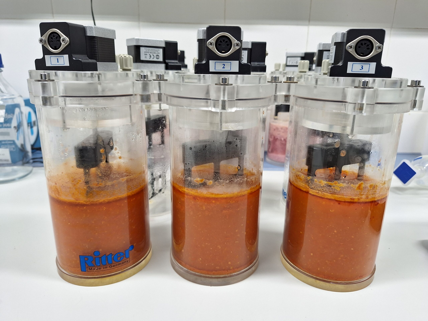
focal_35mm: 23
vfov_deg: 58.9
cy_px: 160
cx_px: 214
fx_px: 284
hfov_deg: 73.9
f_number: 1.8
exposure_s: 1/50
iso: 50
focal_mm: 5.54
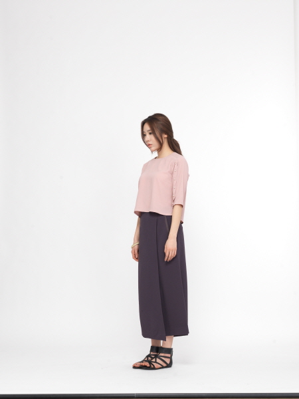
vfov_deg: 31.2
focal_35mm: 62
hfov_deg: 23.7
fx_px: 714
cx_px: 150
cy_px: 200
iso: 100
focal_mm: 80
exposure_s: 1/250
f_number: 9
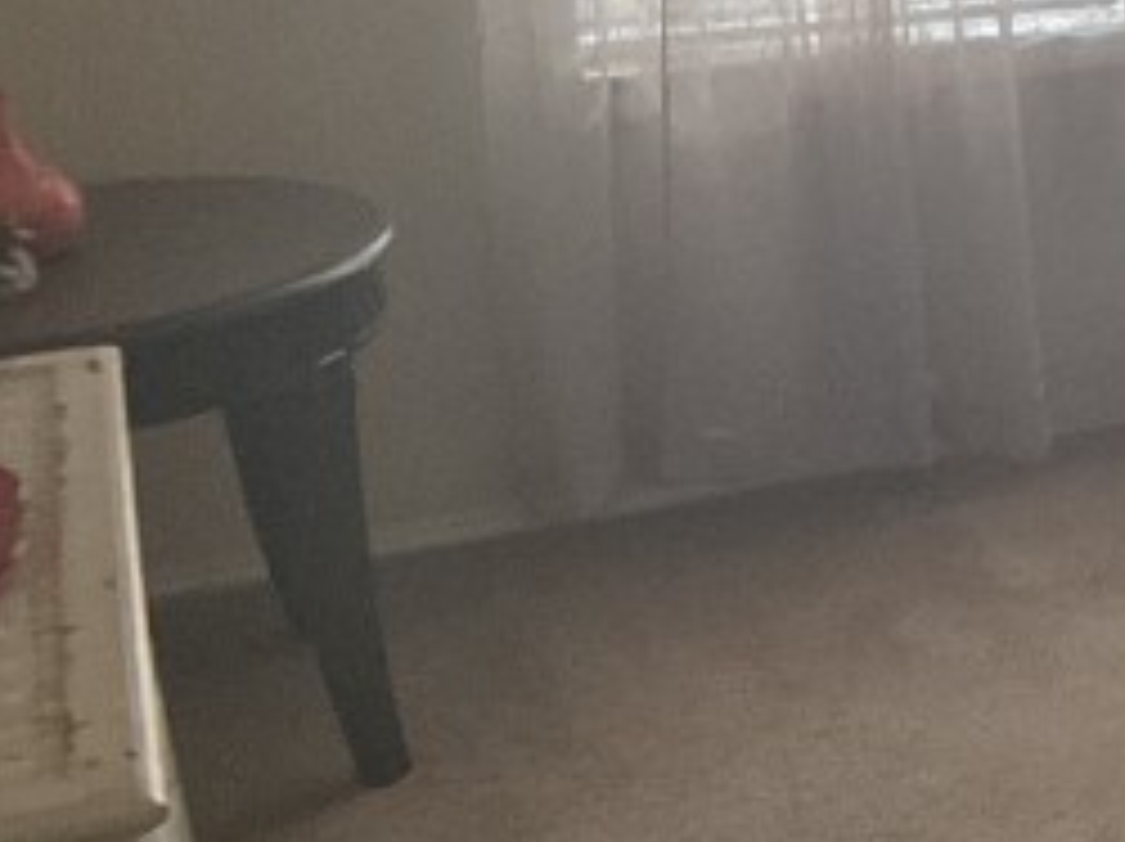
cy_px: 383
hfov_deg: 15.2
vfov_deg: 12.4
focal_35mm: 119
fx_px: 3864
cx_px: 1760
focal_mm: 3
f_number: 1.8
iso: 100
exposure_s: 1/60
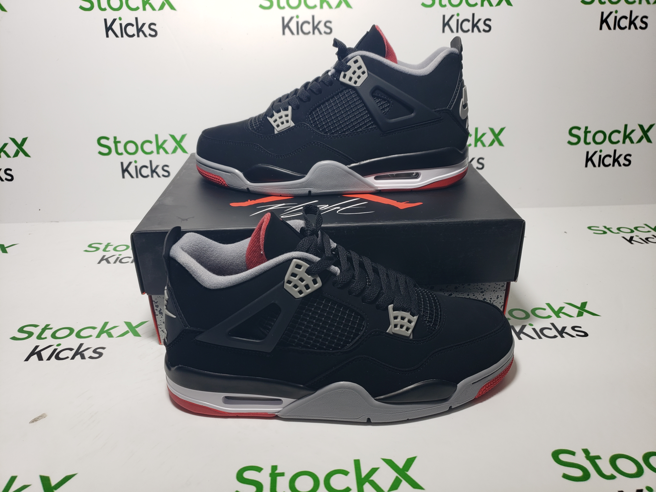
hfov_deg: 67.3
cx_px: 328
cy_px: 246
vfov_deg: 53.1
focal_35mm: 26
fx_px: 493
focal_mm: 4.3
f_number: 1.5
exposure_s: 1/303
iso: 50
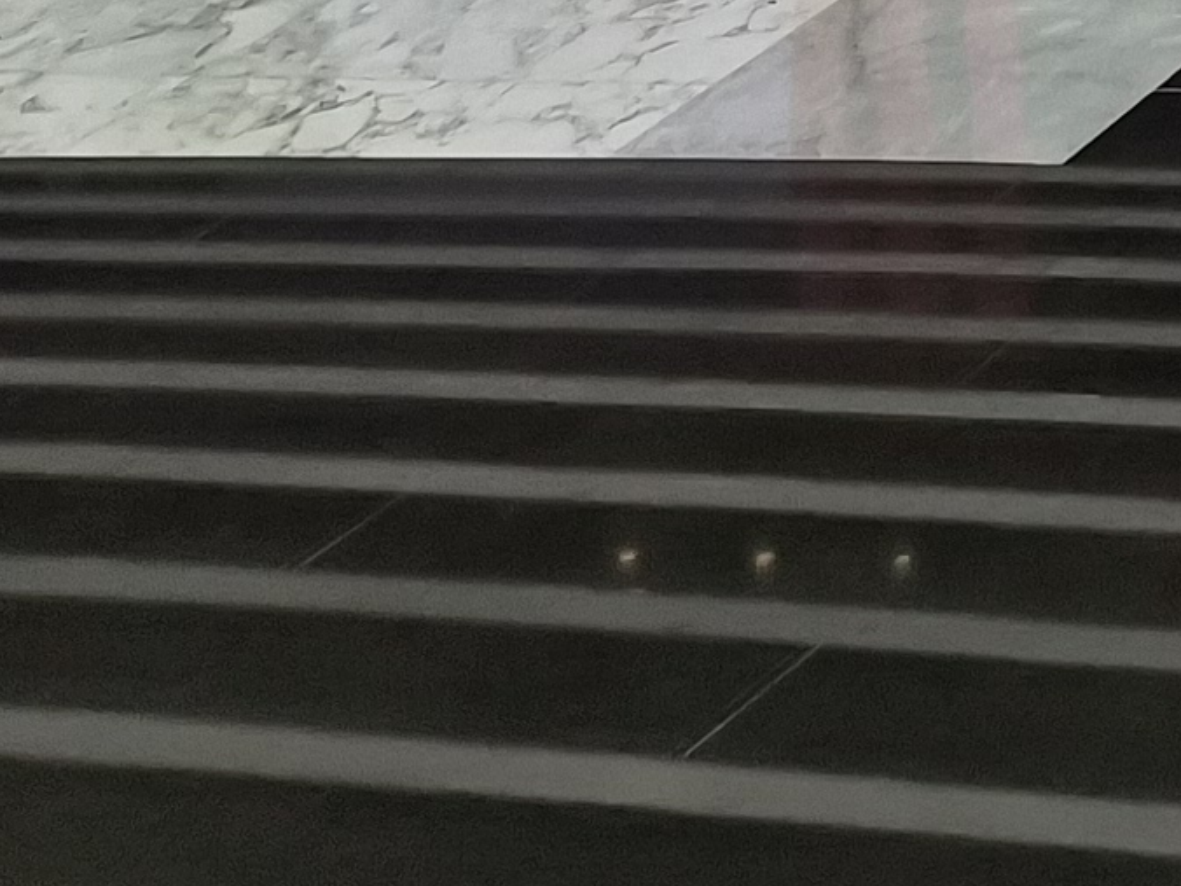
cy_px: -1463
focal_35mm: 136
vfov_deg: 9.3
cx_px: 3035
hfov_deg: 11.4
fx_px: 4640
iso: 50
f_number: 1.8
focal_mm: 5.4
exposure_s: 1/120
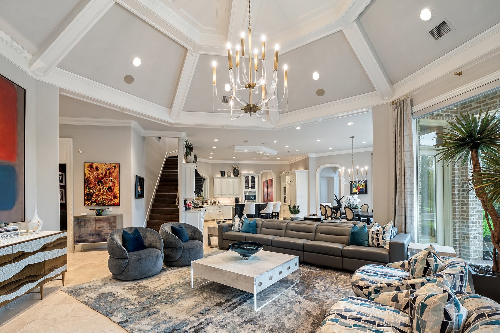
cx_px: 249
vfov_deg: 73.0
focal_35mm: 16
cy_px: 199
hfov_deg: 96.7
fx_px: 222
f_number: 7.1
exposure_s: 1/3
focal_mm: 13
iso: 640
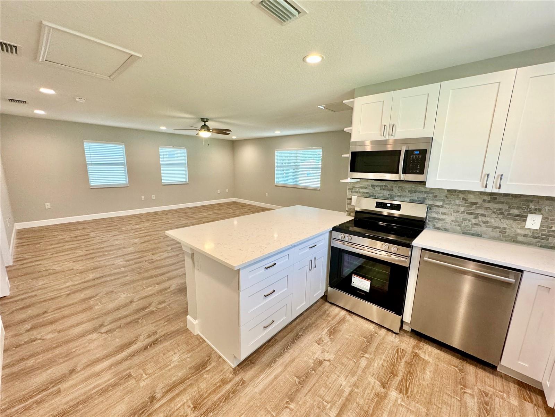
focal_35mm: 14
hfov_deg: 102.1
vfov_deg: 85.7
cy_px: 208
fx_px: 224
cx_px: 278
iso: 250
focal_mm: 2.22
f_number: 2.2
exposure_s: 1/120
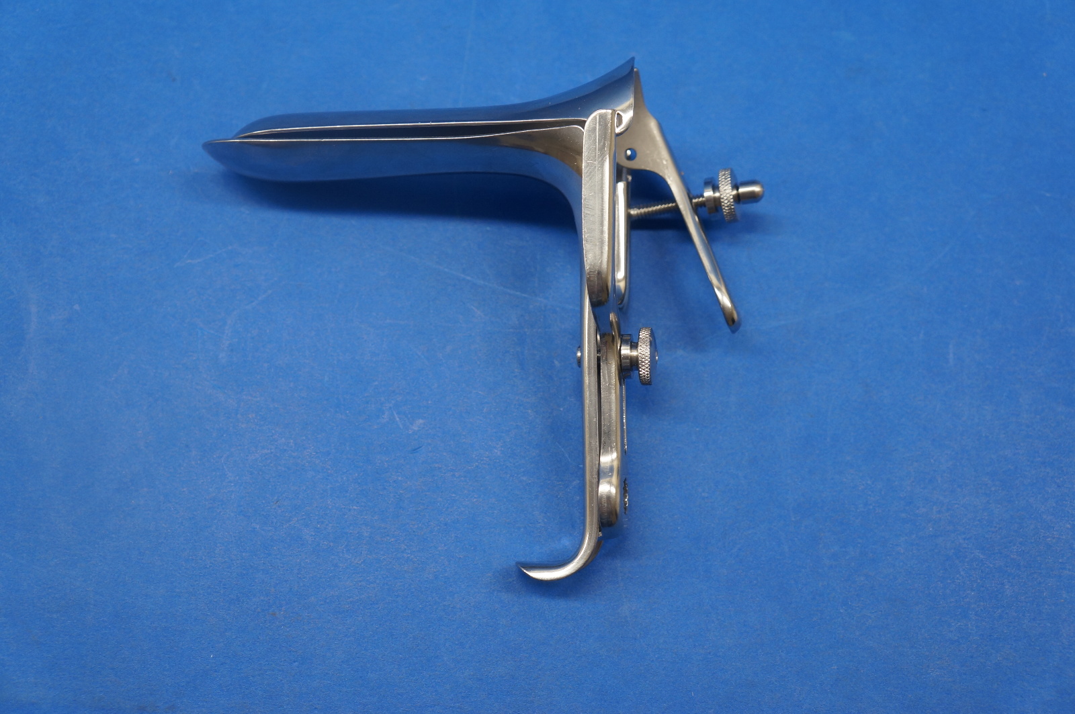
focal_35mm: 46
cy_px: 357
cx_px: 538
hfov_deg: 42.4
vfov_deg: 28.9
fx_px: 1387
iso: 400
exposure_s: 1/100
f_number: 5
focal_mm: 31
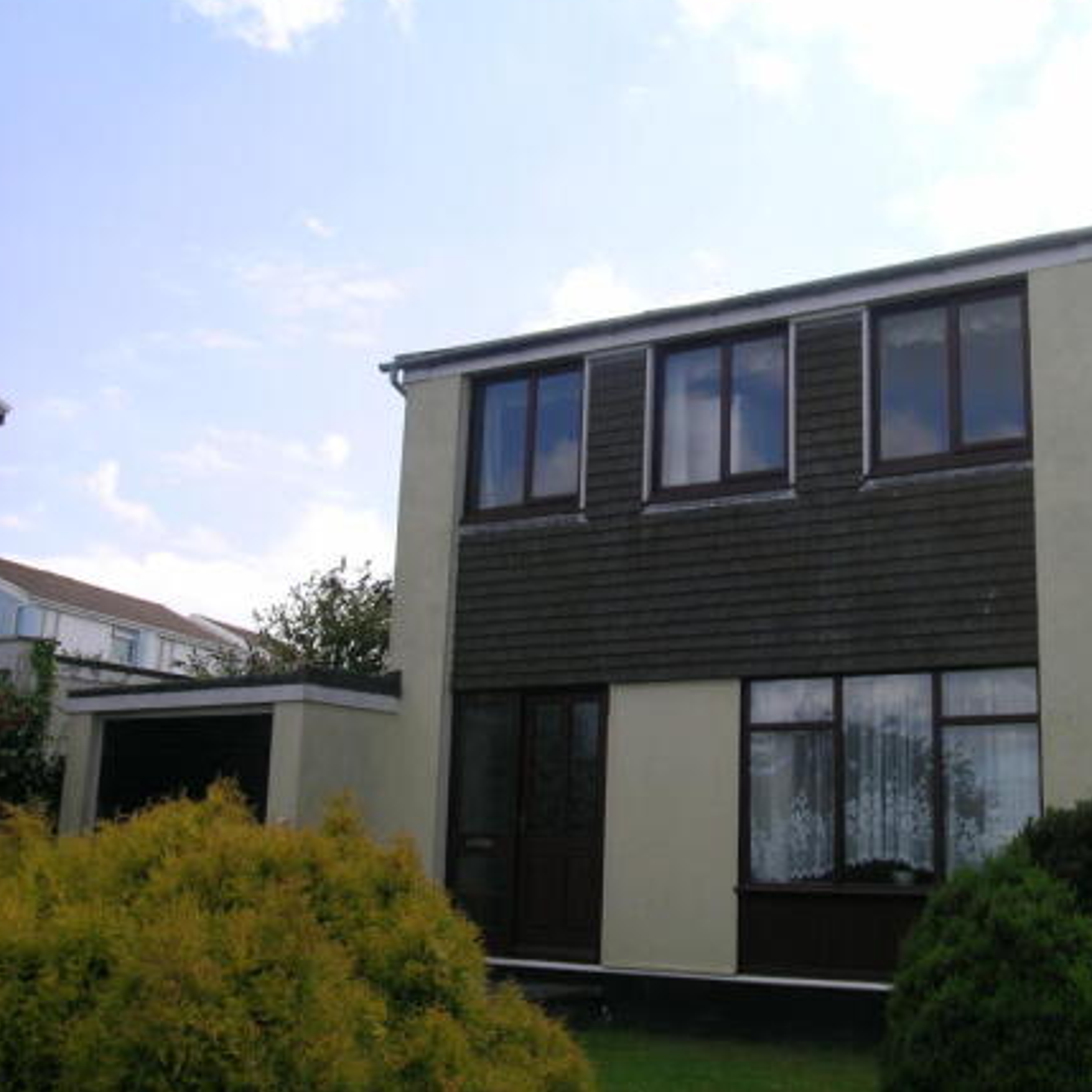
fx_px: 1499
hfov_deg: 39.6
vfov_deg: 40.0
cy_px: 538
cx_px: 719
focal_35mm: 42
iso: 50
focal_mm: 7.2
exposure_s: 1/189
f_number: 7.6
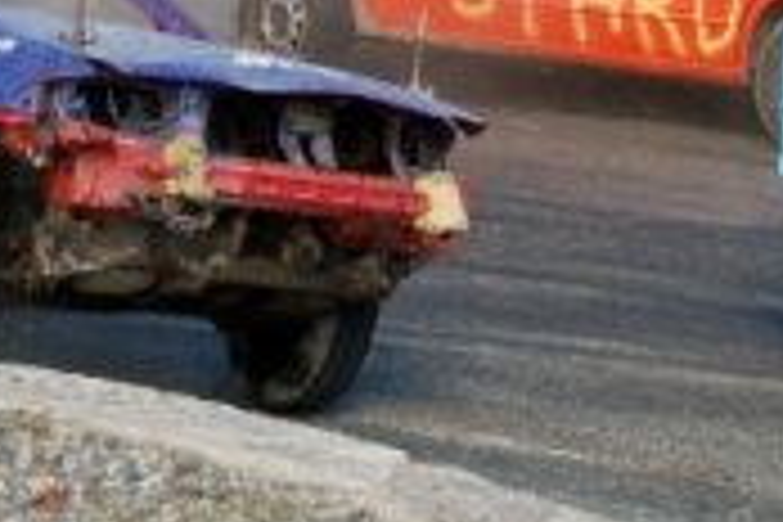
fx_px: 6586
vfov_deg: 4.5
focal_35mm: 303
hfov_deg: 6.8
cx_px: 648
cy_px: -90
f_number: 5.3
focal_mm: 55
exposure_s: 1/800
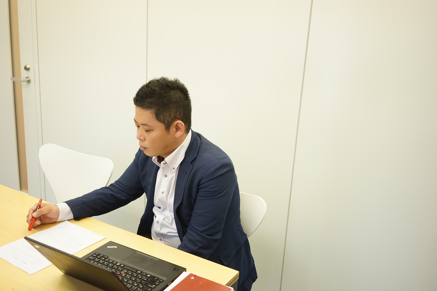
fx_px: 425
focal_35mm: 35
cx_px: 218
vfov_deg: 37.9
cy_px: 146
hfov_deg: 54.4
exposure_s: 1/160
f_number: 2.8
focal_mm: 35
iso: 640
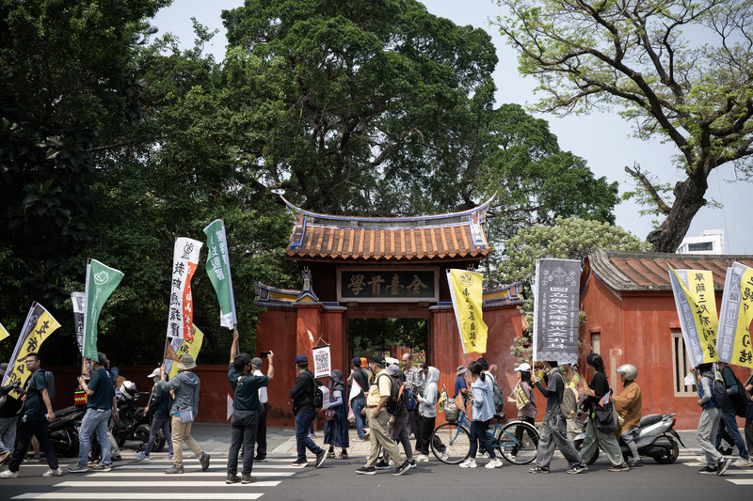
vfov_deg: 36.9
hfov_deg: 53.1
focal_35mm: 36
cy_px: 250
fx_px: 753
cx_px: 376
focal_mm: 36
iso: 100
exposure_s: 1/800
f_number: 3.5
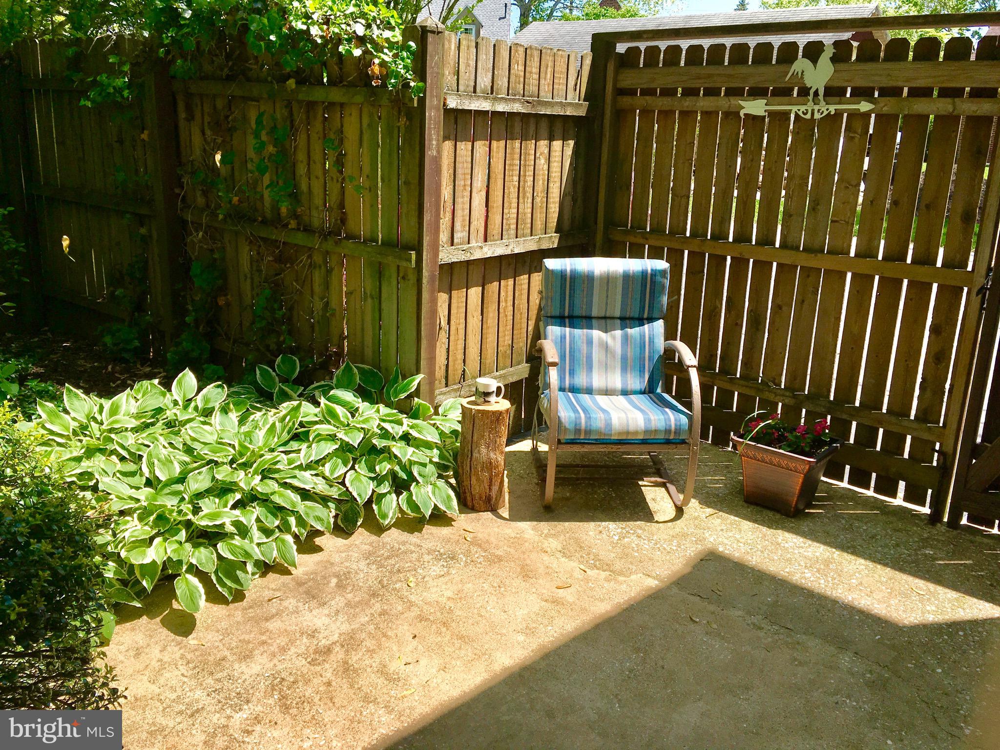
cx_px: 500
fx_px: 838
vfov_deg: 48.2
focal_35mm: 29
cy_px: 375
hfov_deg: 61.7
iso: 25
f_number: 2.2
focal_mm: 4.15
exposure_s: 1/1241
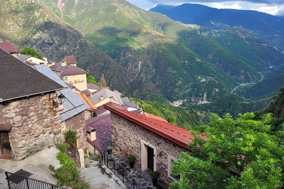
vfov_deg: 46.4
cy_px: 89
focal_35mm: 28
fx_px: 221
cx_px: 142
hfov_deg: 65.5
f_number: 1.8
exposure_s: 1/717
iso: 40
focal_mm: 5.4
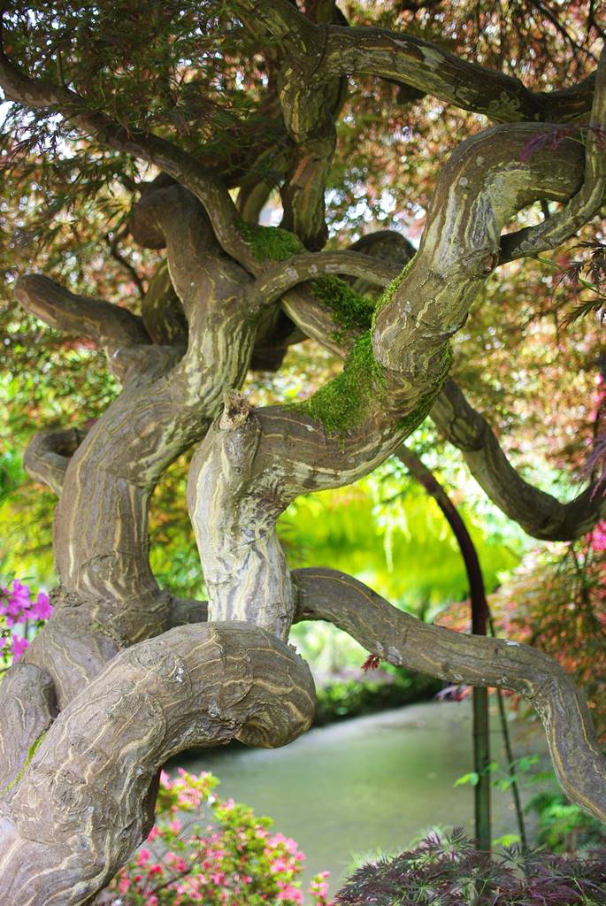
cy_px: 453
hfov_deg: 26.1
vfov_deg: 38.2
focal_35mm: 52
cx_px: 303
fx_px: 1310
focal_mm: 35
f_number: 2.8
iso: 100
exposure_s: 1/20
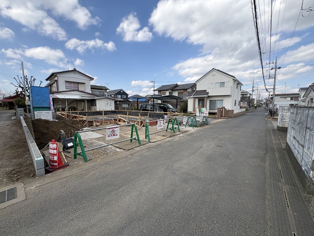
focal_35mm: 14
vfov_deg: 85.7
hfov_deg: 102.1
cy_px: 118
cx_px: 157
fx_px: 127
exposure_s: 1/1110
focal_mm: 2.22
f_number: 2.2
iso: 50
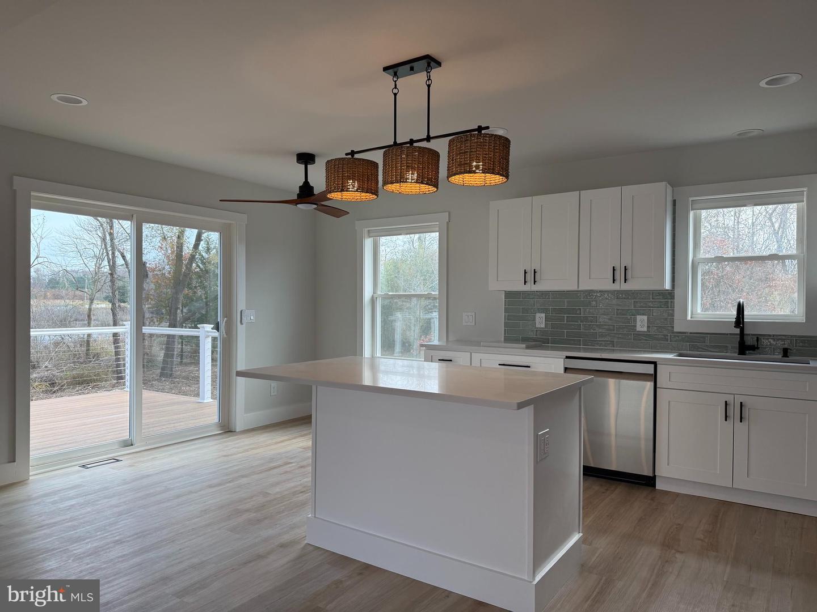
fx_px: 566
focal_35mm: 24
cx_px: 408
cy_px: 306
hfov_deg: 71.6
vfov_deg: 56.8
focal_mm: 6.76
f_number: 1.78
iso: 100
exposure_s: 1/683
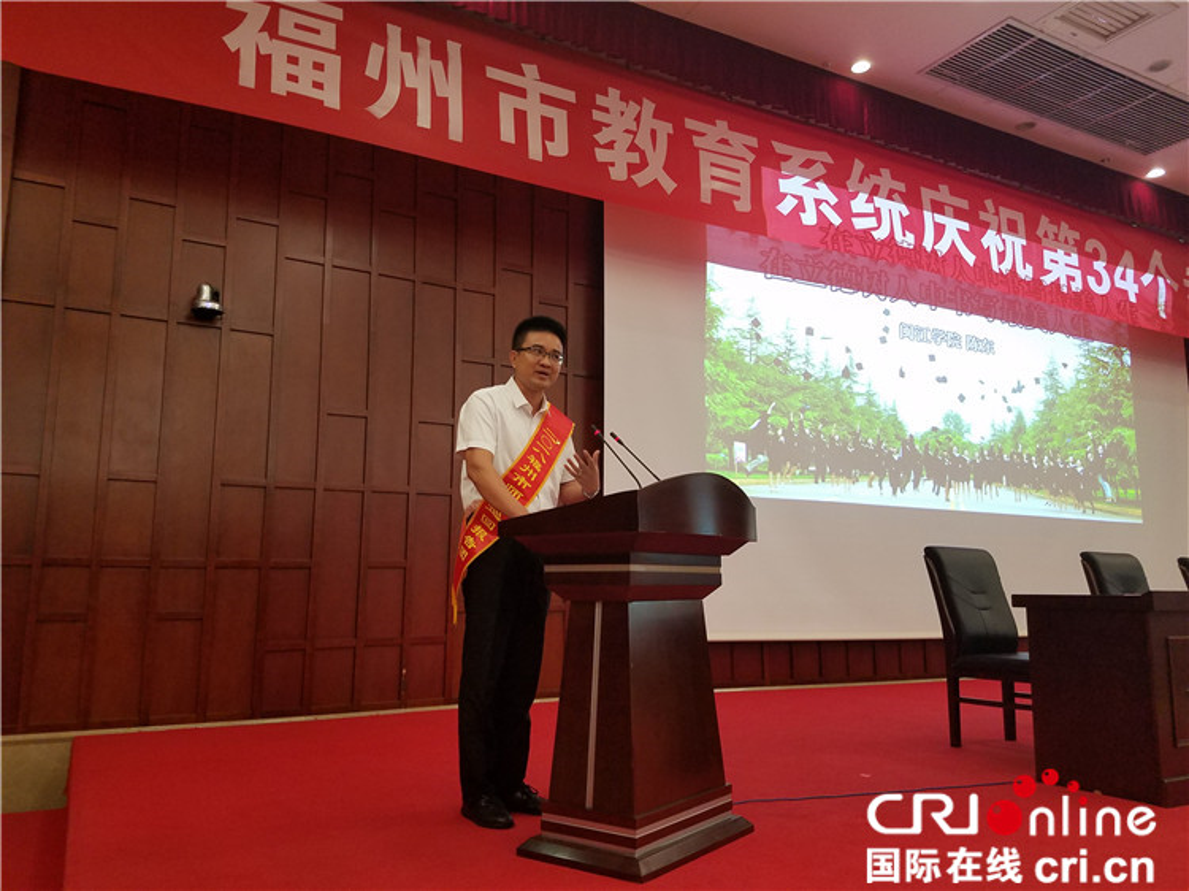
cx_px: 594
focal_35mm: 26
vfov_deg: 53.0
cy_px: 446
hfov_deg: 67.3
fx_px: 893
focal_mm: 4.2
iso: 160
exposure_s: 1/25
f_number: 1.7
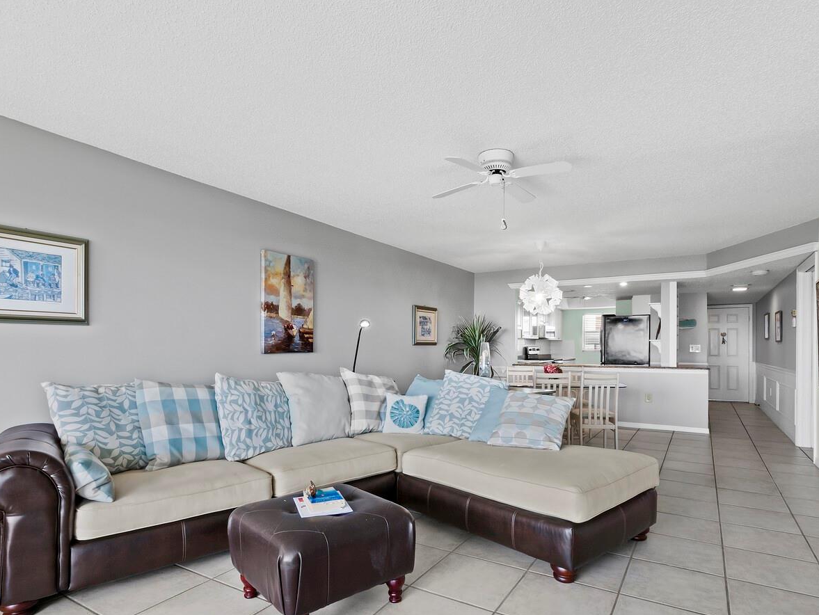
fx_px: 450
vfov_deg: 68.4
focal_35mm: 19
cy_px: 349
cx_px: 426
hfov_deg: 84.6
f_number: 11
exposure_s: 1/5
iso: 400
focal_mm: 7
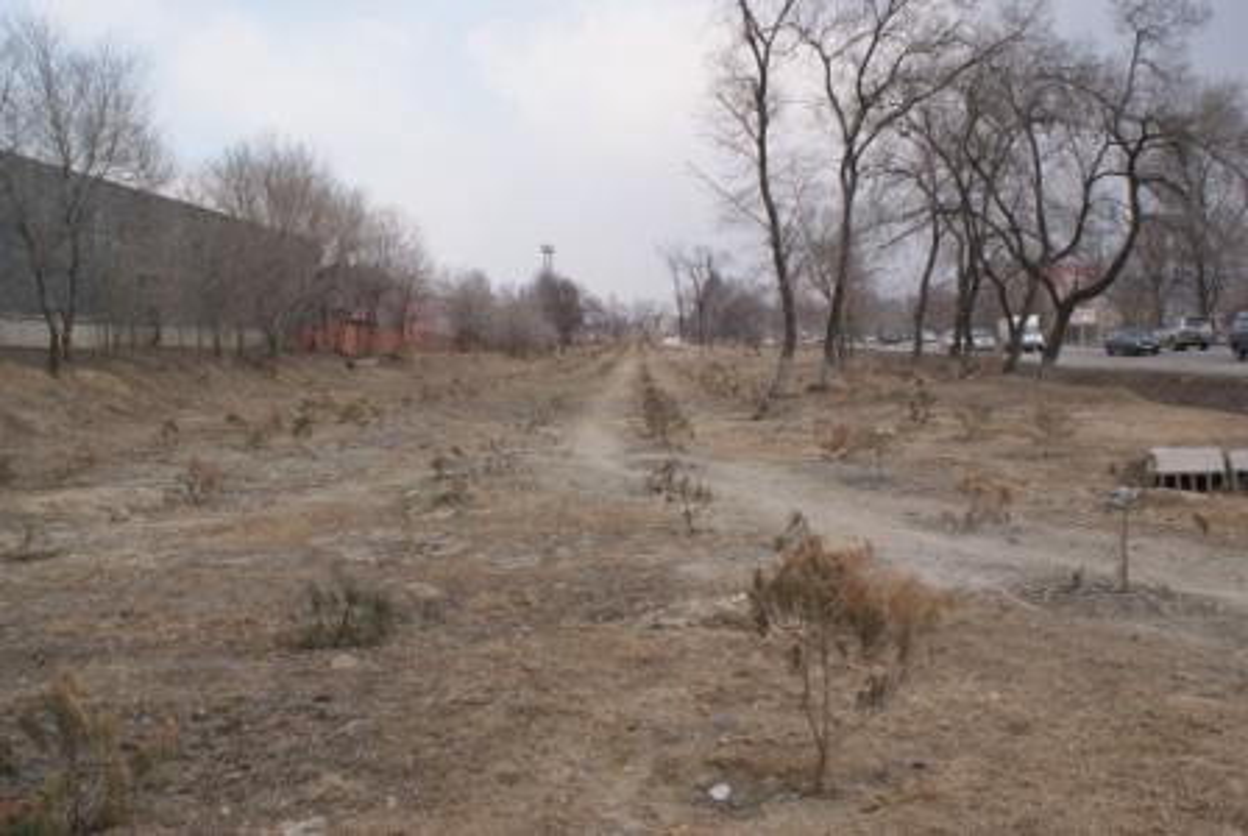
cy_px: 418
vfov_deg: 43.7
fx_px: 1041
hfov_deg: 61.9
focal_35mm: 30
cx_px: 624
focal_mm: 20
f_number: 10
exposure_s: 1/100
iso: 100
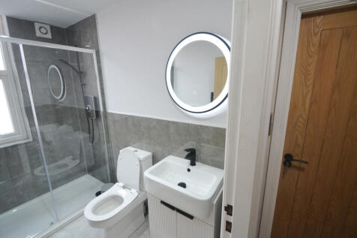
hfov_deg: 100.4
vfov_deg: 77.3
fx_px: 149
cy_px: 119
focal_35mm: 15
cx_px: 178
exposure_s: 1/60
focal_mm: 10
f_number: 4
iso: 400
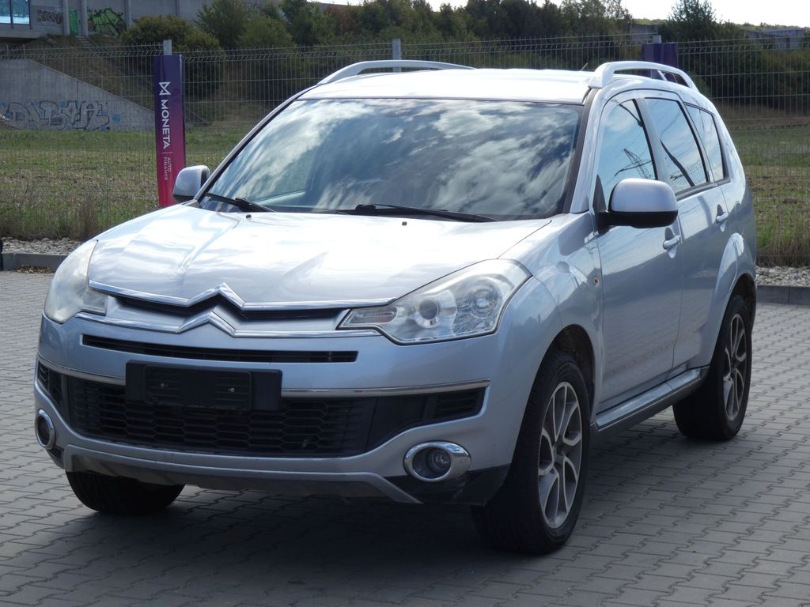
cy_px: 304
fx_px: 1942
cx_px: 405
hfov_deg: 23.6
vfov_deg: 17.8
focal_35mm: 83
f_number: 5.6
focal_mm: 14.8
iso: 80
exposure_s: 1/320
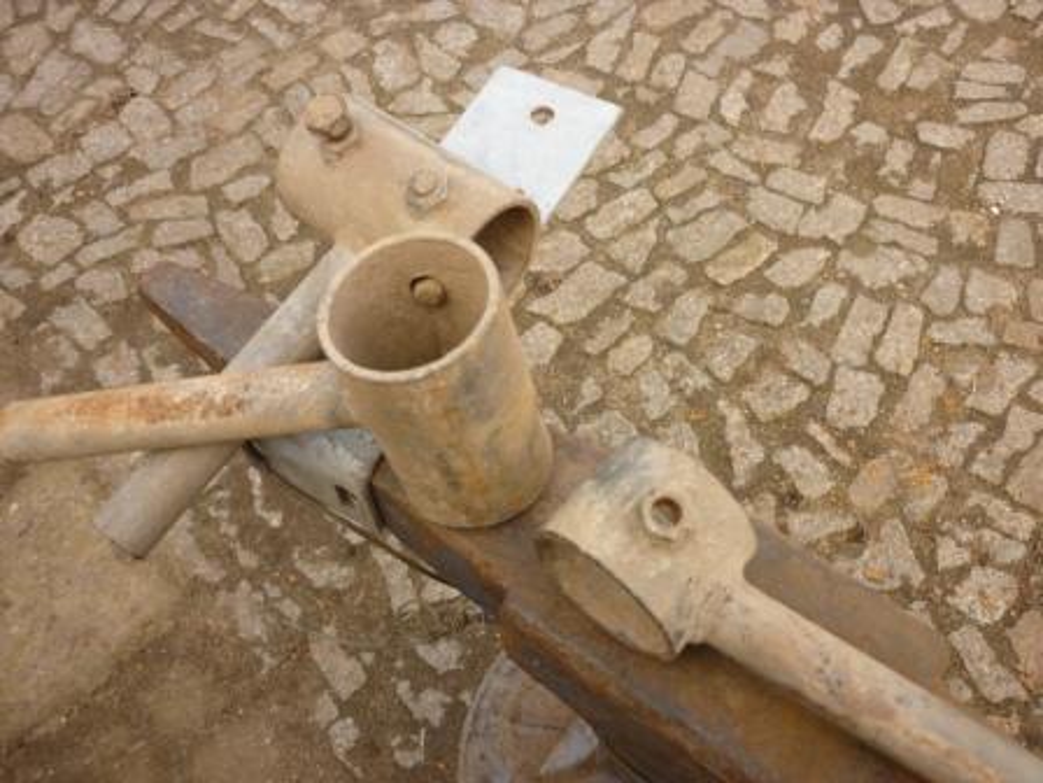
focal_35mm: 33
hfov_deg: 55.4
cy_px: 392
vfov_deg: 42.9
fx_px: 994
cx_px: 522
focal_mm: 5.5
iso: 80
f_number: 2.8
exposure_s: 1/320
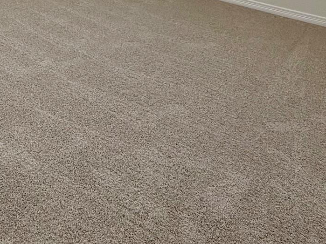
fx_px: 386
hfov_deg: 41.8
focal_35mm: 41
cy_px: -91
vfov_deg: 27.7
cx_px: 28
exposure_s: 1/125
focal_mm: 2.22
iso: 64
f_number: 2.2
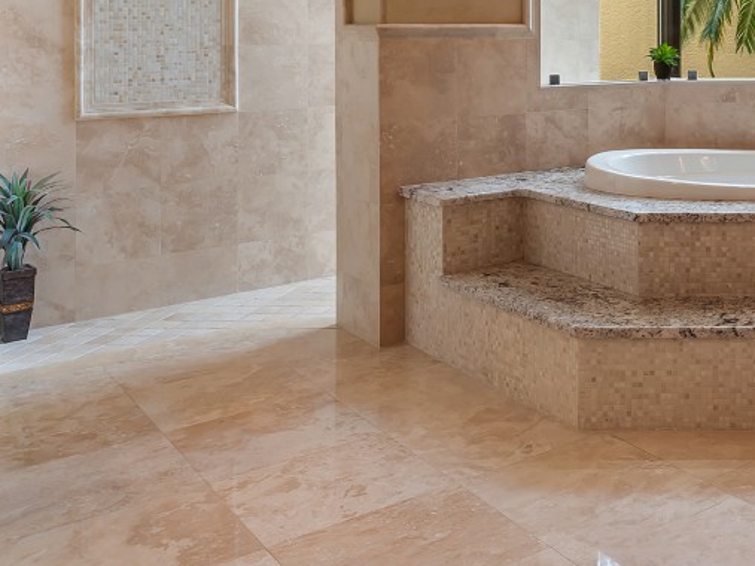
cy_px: 3
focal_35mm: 43
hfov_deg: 37.4
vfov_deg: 31.2
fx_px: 938
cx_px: 813
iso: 100
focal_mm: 14
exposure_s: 1/1.67
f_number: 13
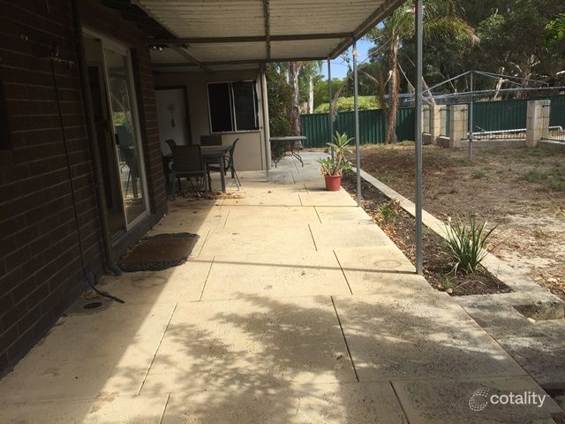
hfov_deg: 61.7
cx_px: 282
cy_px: 212
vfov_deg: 48.2
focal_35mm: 29
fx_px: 473
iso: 32
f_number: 2.2
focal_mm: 4.15
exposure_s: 1/1364
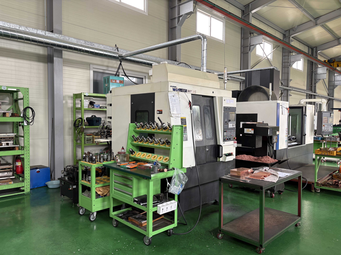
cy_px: 128
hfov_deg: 67.3
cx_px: 170
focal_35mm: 26
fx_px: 256
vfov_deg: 53.1
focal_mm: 5.96
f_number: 1.6
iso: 125
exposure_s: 1/122
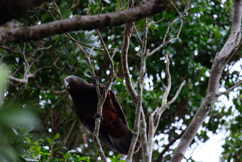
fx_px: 2319
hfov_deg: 6.0
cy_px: 81
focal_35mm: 345
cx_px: 121
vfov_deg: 4.0
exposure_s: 1/210
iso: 1600
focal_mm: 230
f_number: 6.7
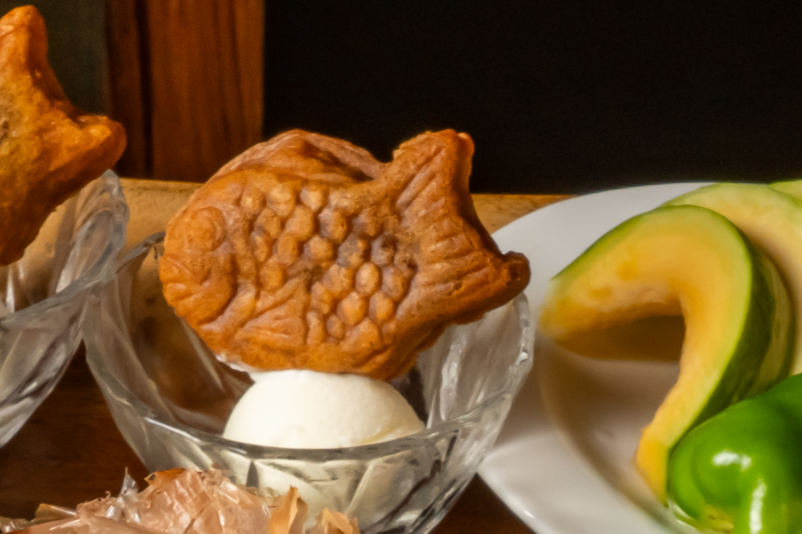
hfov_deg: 7.3
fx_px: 6326
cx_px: 298
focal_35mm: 284
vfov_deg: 4.7
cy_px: 1211
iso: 500
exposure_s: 1/125
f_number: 22
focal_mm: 62
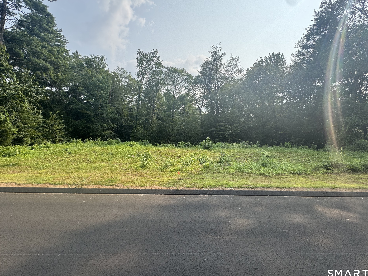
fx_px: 159
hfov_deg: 98.2
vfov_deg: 81.7
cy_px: 132
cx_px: 189
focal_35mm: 15
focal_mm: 2.22
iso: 50
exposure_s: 1/713
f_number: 2.2
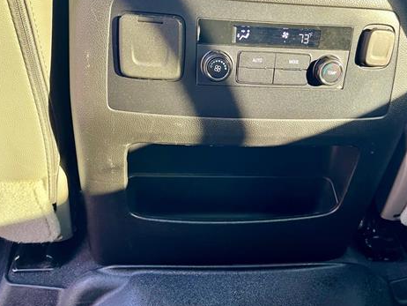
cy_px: 134
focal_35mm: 36
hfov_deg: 51.0
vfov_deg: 39.6
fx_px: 423
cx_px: 245
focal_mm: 5.1
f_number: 1.6
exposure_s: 1/60
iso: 160
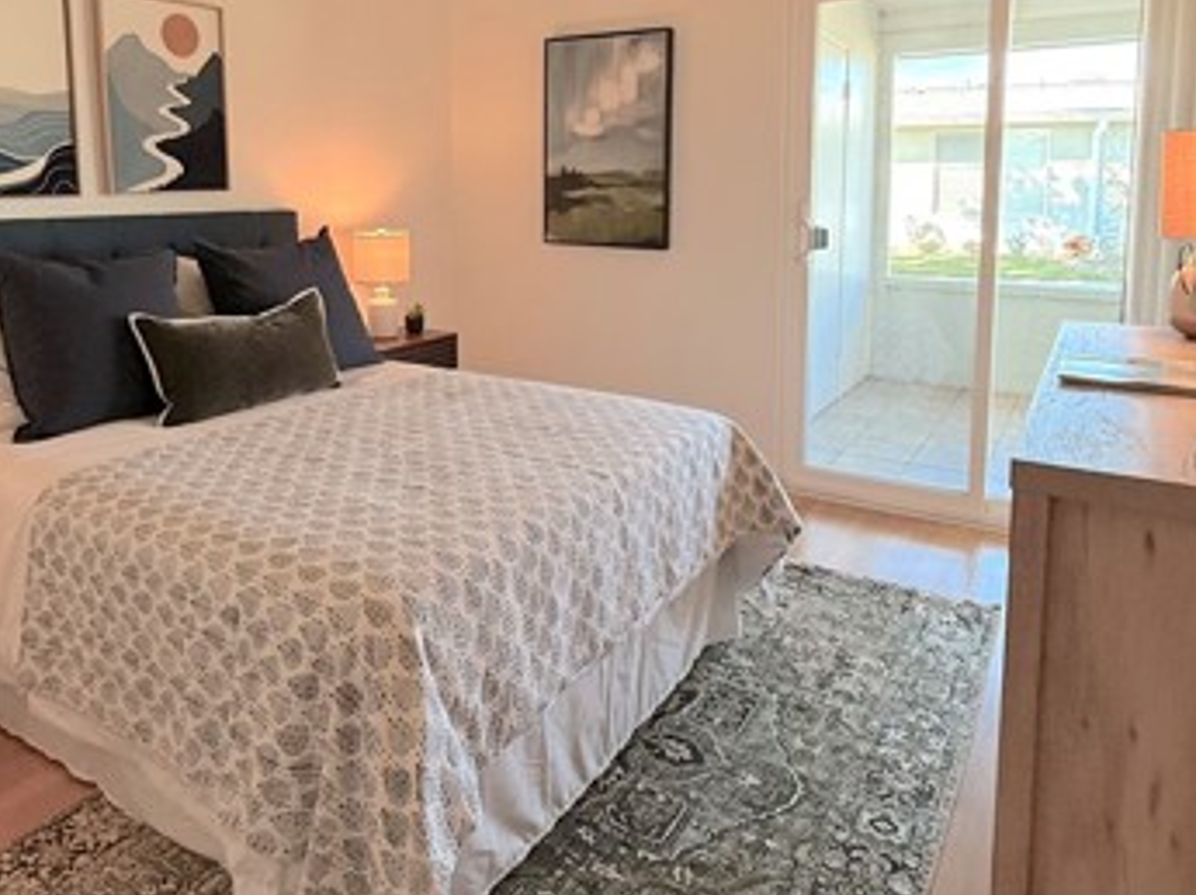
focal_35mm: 26
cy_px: 271
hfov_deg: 67.2
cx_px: 541
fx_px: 897
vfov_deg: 51.6
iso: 200
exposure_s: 1/120
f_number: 2.2
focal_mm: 2.22
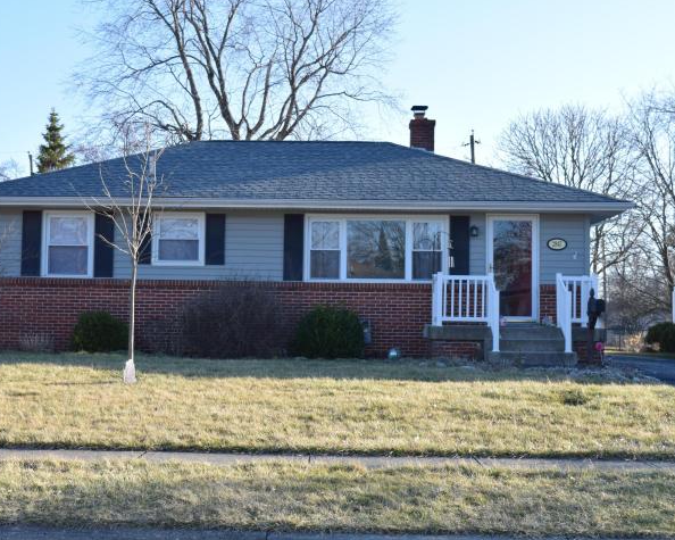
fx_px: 1158
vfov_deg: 26.2
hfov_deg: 32.4
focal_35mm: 58
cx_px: 283
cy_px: 268
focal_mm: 34
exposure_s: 1/250
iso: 250
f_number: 8
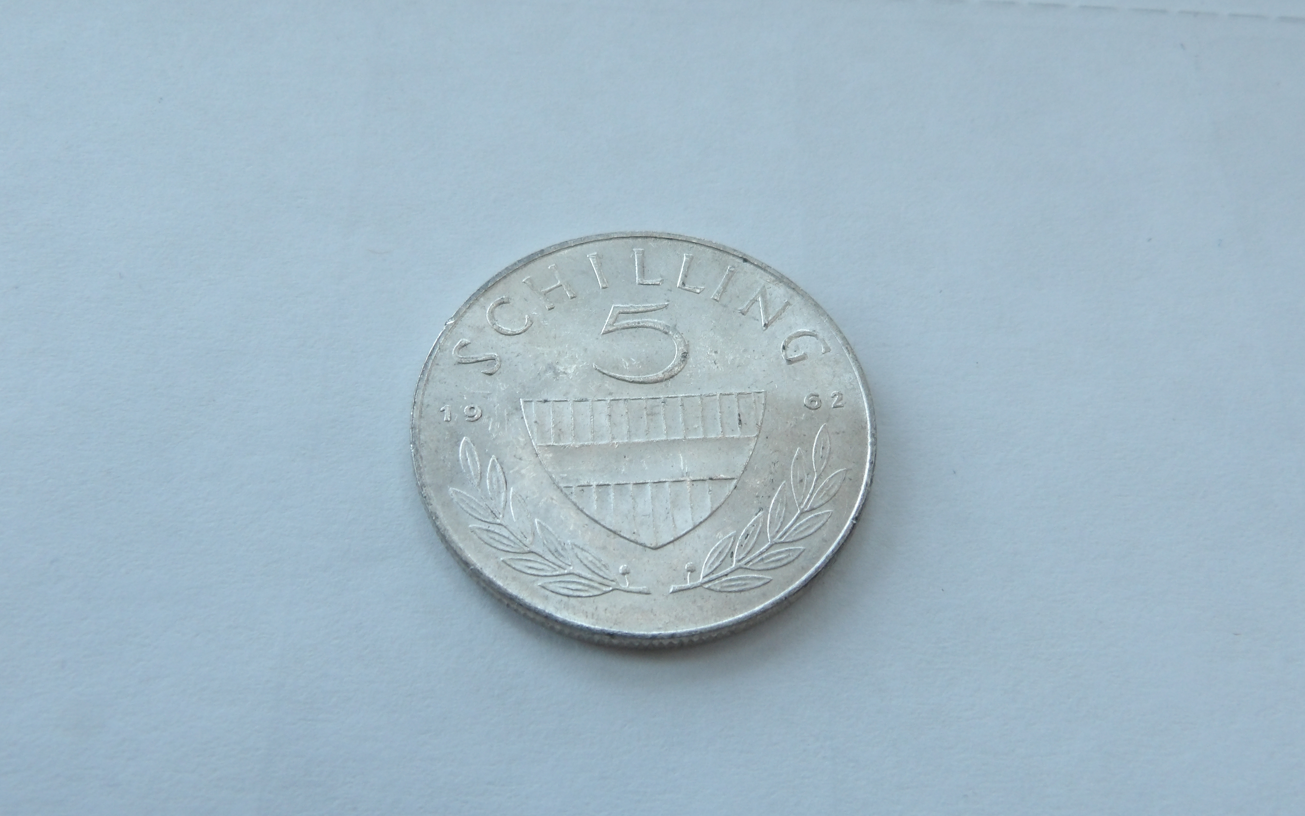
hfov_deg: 52.7
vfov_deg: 34.4
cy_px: 449
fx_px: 1316
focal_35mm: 37
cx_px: 660
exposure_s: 1/26
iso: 200
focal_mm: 6.2
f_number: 4.5
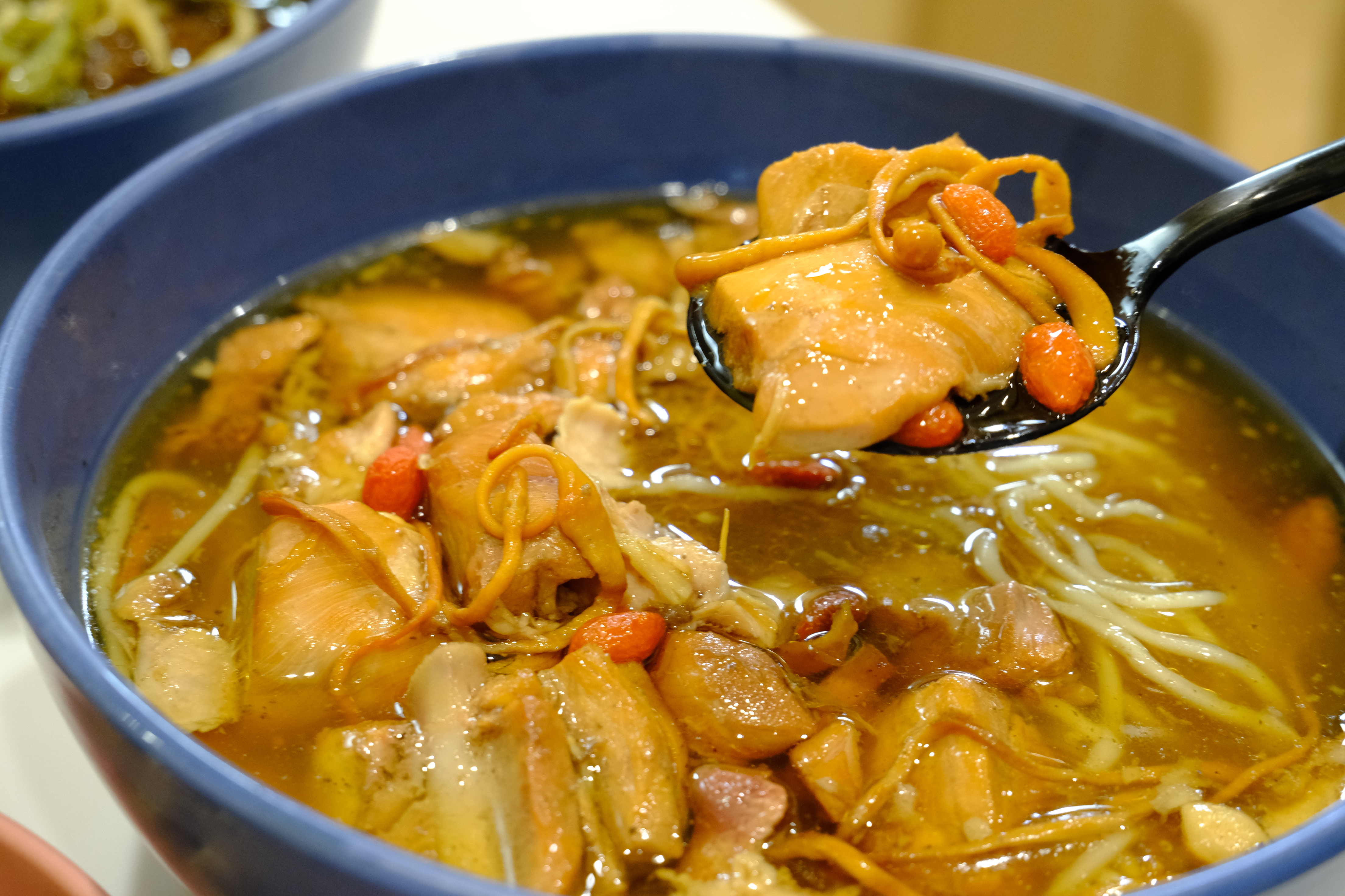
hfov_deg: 36.9
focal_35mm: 54
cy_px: 448
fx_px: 2017
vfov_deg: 25.1
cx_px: 672
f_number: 5.2
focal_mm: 36.3
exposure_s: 1/20
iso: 2000
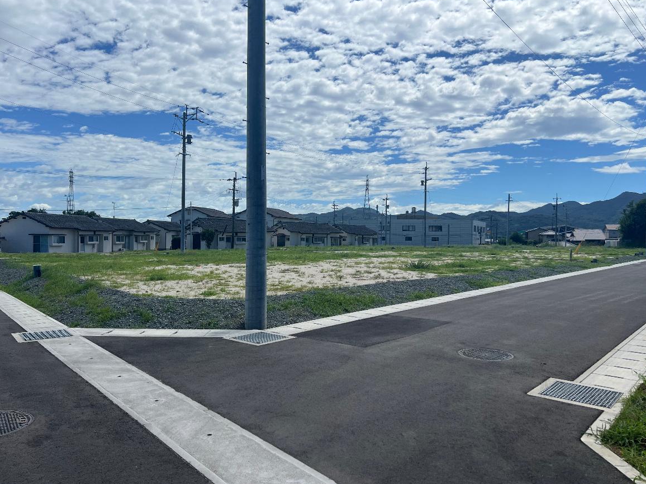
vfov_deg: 51.4
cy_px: 243
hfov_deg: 65.3
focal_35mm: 27
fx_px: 504
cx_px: 317
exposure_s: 1/10309
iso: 50
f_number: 1.5
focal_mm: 5.7
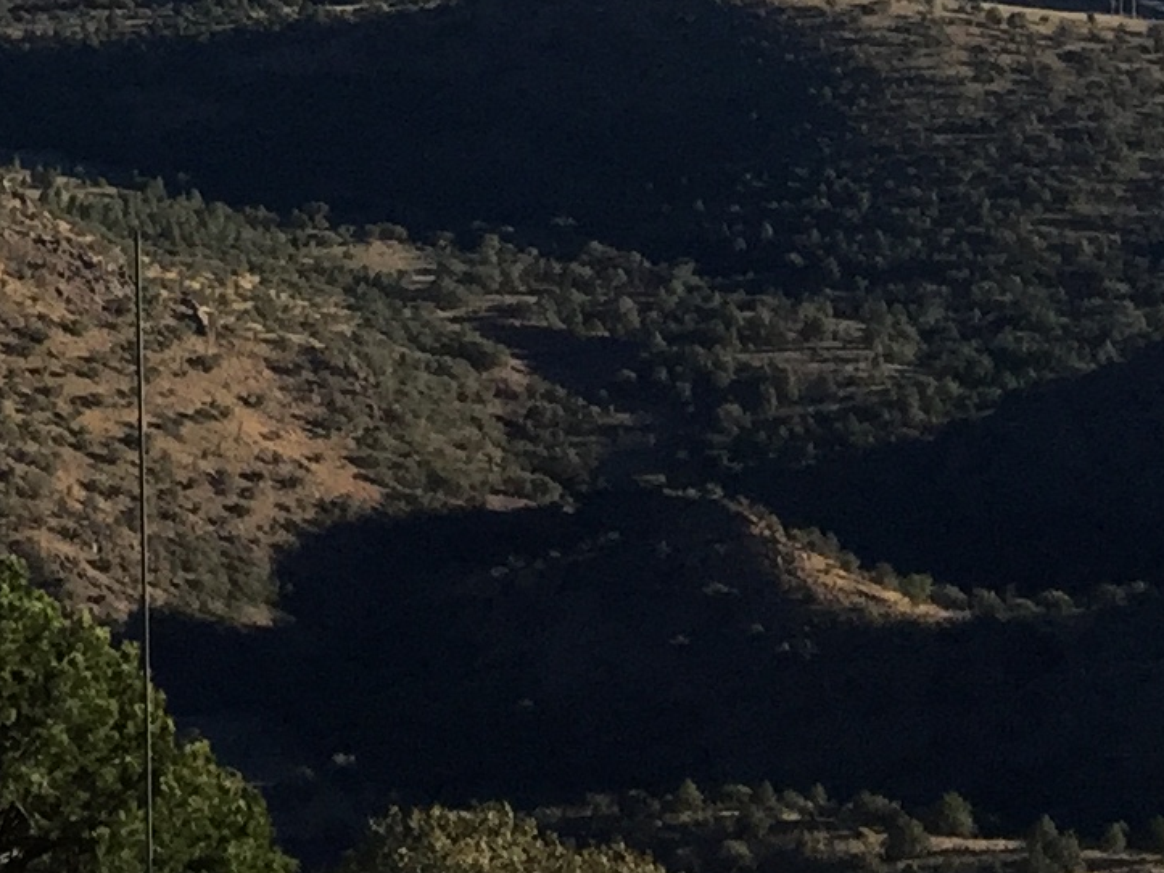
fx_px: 4404
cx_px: -544
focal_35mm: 131
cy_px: -1057
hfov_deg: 14.2
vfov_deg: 10.2
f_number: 2.2
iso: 32
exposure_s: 1/1647
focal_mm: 4.15
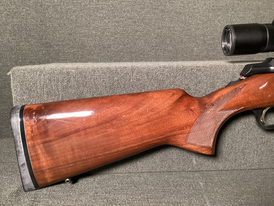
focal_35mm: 31
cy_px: 103
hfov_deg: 58.3
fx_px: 245
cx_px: 137
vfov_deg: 45.4
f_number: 2.4
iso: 400
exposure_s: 1/40
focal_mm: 3.3
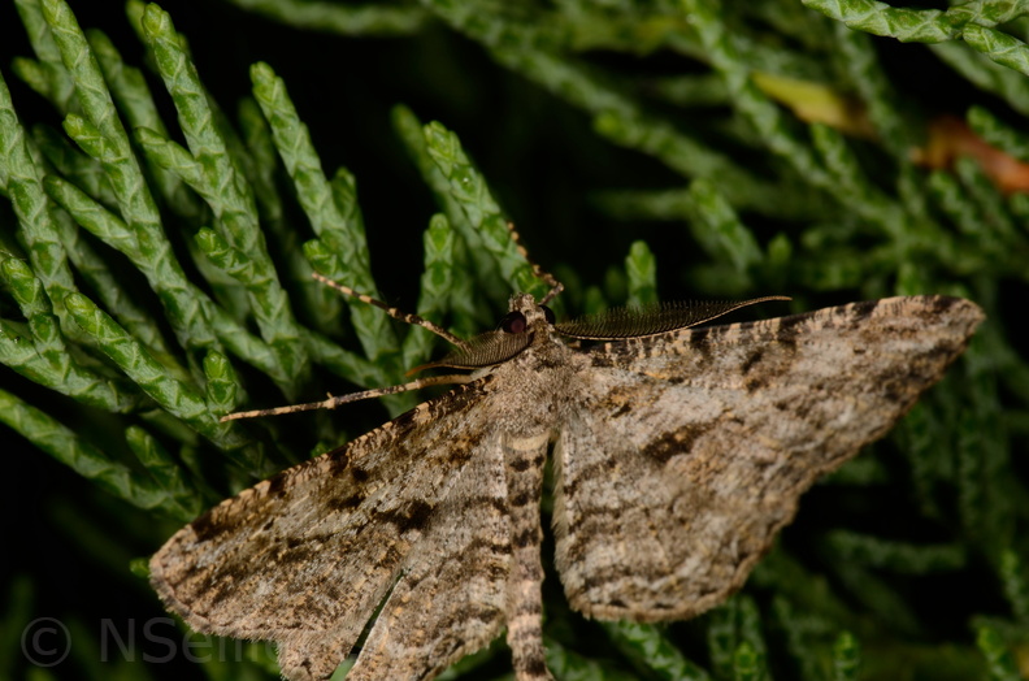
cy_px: 340
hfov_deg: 16.1
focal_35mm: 128
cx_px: 514
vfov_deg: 10.7
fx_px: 3636
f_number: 25
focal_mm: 85
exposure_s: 1/60
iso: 100
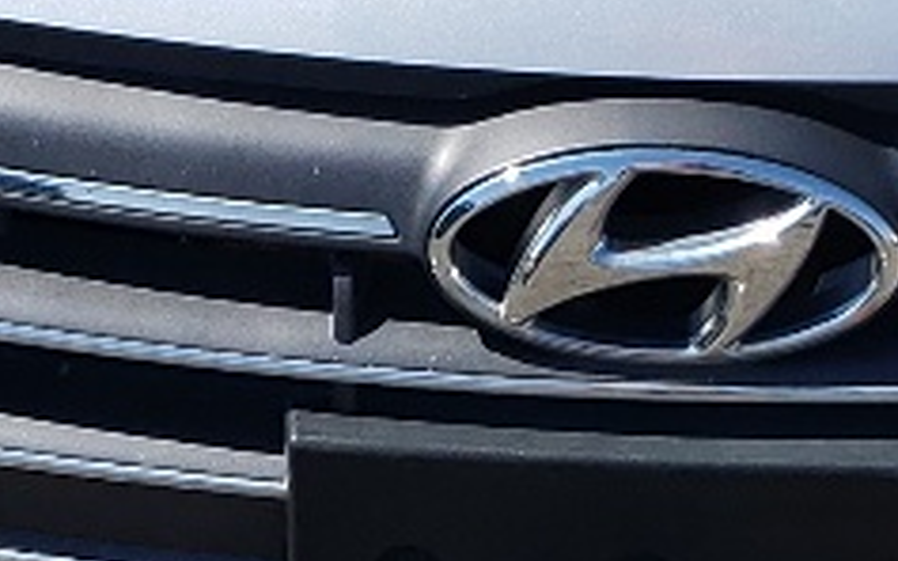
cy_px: 796
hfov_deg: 11.3
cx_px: 356
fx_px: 4551
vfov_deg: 7.0
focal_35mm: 186
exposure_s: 1/3333
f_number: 1.5
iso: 50
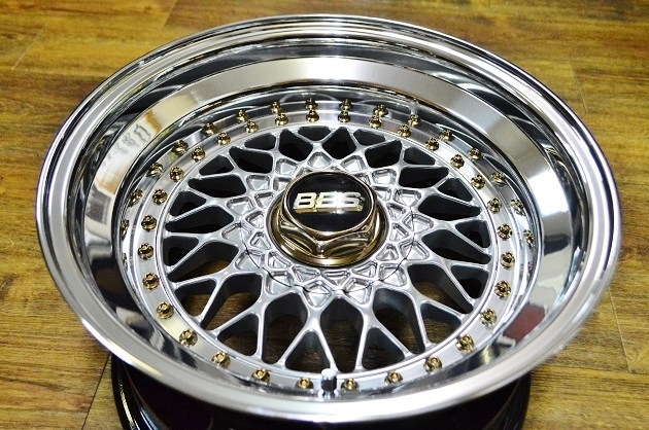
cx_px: 324
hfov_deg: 53.2
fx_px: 648
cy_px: 215
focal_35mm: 36
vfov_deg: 36.8
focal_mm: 24
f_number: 5.6
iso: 3200
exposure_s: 1/125
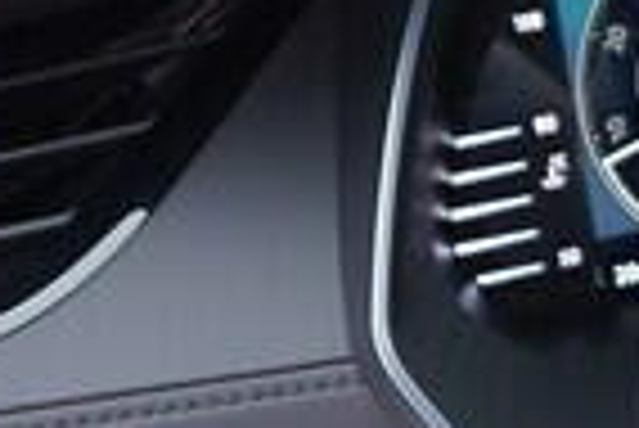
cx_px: 1449
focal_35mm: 260
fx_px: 4620
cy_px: 543
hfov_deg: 7.5
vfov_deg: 5.3
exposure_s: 1/40
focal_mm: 24
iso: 160
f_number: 2.8
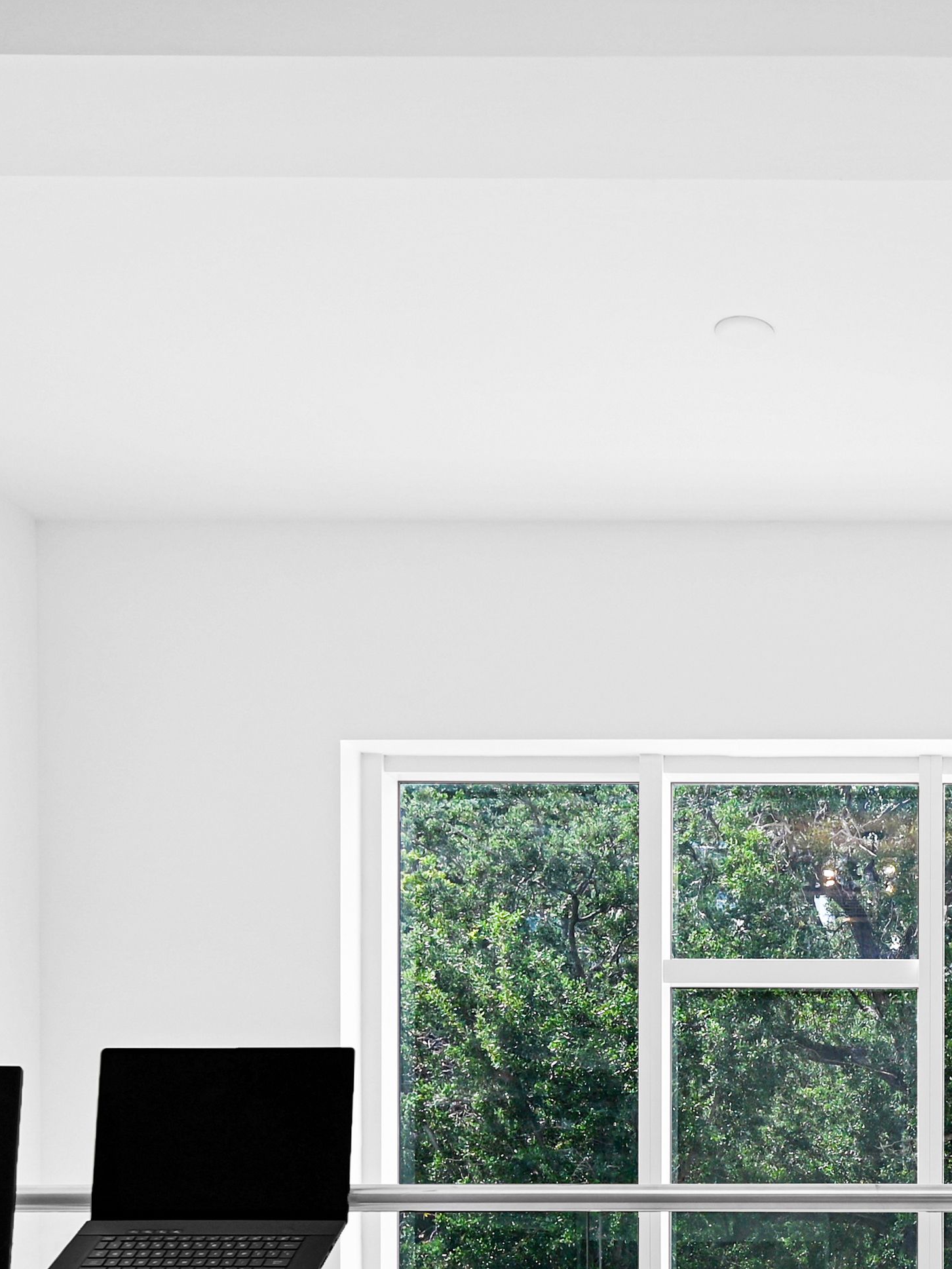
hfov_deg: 31.7
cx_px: 954
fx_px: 1540
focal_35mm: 42
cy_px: 1144
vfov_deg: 41.3
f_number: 4
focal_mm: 14
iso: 100
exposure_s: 1/50
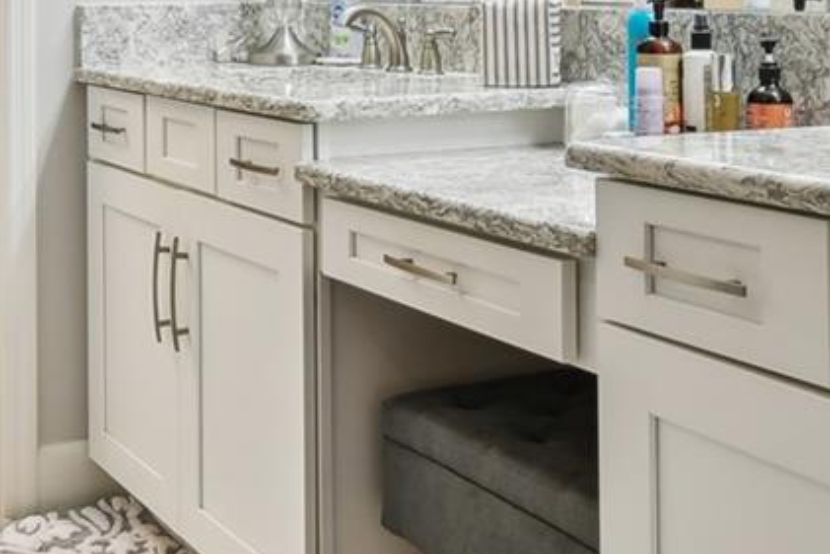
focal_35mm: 57
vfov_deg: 22.7
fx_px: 1315
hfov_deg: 33.3
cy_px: -22
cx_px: 95
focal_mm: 10
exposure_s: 1/2.5
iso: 100
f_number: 7.1
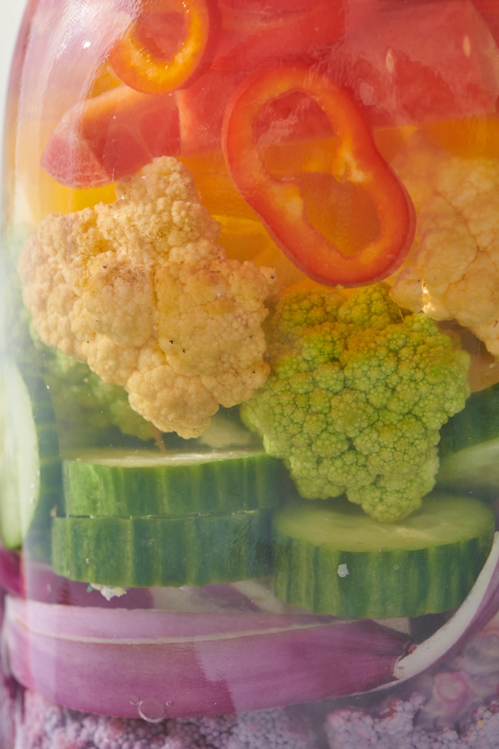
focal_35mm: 105
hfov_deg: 13.0
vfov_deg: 19.5
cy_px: 374
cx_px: 250
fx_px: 2183
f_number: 13
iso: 200
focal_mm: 105
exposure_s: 1/250
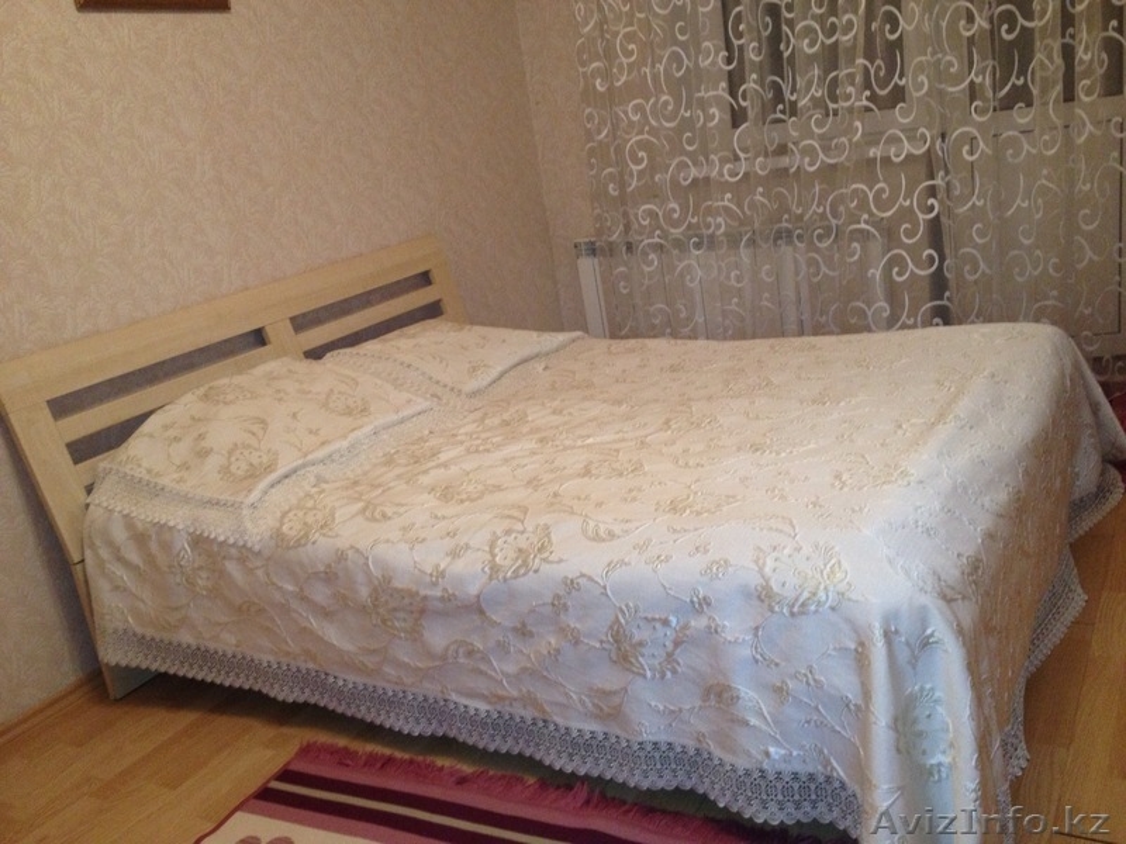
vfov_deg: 40.7
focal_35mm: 35
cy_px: 422
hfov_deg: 52.6
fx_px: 1138
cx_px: 563
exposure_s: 1/20
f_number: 2.4
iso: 200
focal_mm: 4.28
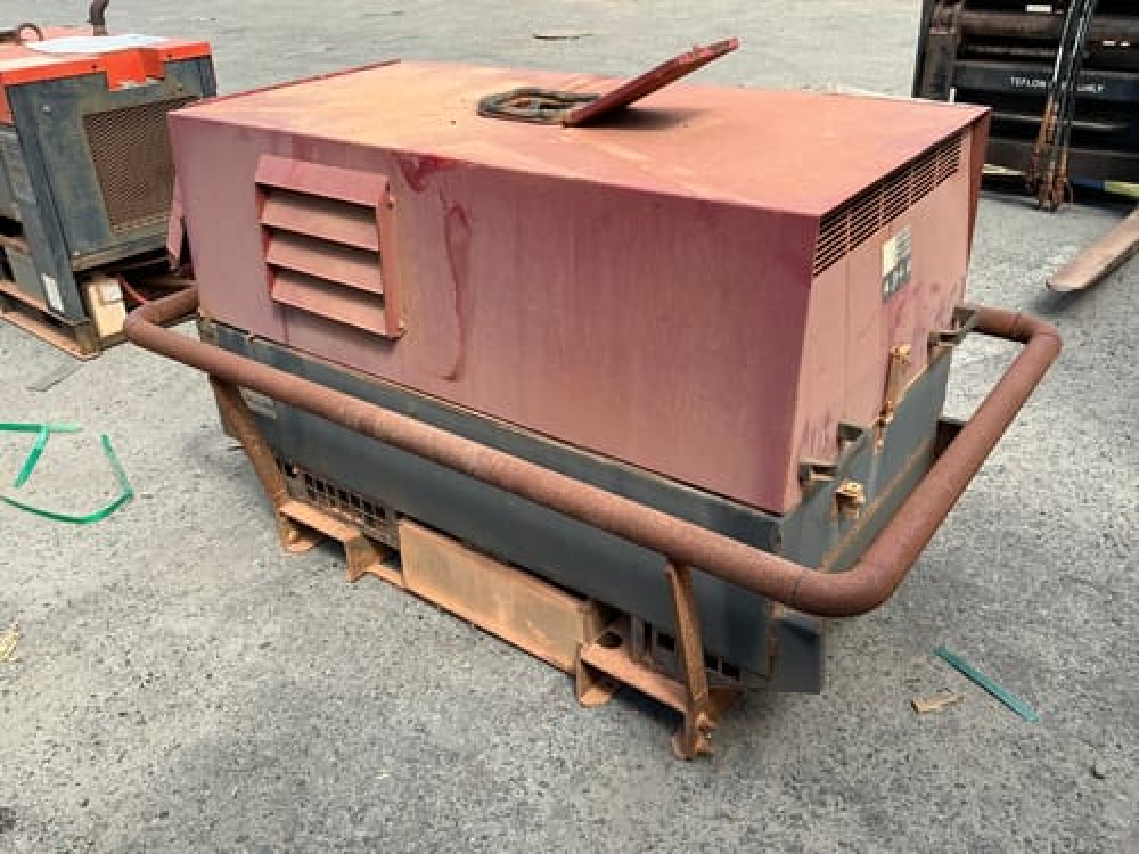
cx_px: 570
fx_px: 921
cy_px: 427
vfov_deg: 49.7
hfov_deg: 63.4
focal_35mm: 28
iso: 25
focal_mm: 3
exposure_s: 1/606
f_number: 1.8
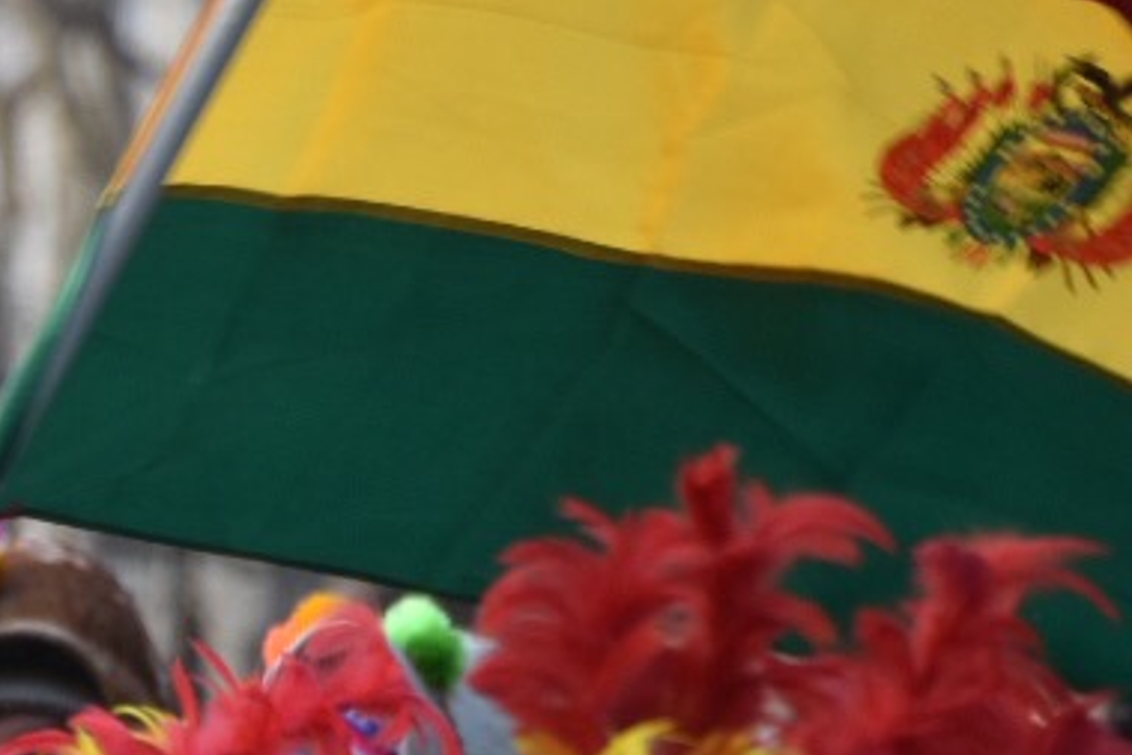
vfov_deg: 1.5
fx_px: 28246
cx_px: -1132
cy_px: 940
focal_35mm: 898
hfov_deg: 2.3
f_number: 6.3
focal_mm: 140
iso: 250
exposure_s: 1/250
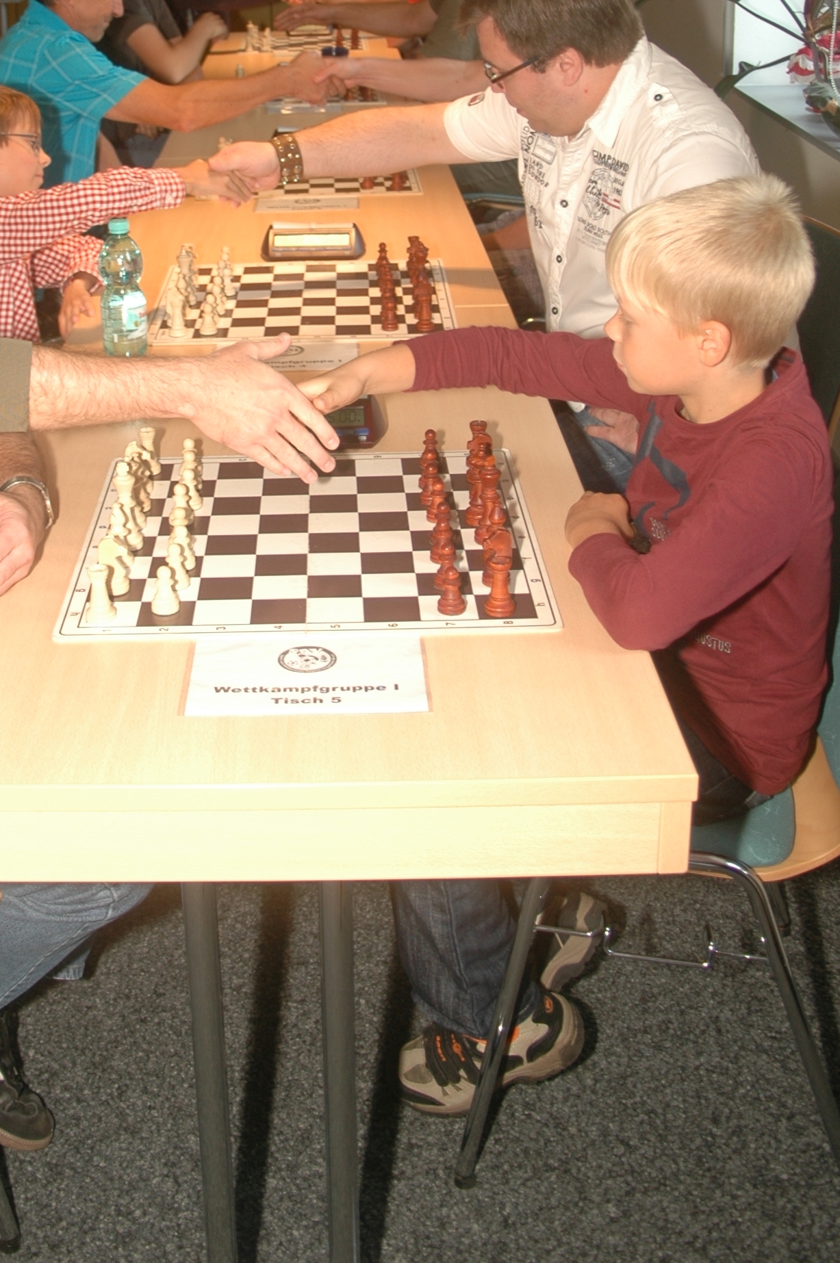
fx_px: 1543
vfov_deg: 43.1
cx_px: 259
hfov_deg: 30.2
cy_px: 309
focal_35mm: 44
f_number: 4
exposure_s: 1/60
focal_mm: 18
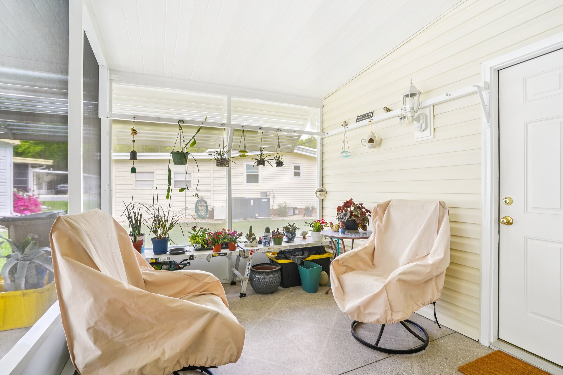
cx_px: 282
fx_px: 266
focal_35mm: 17
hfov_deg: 93.3
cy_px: 188
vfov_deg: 70.4
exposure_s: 1/30
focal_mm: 17
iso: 125
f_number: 9
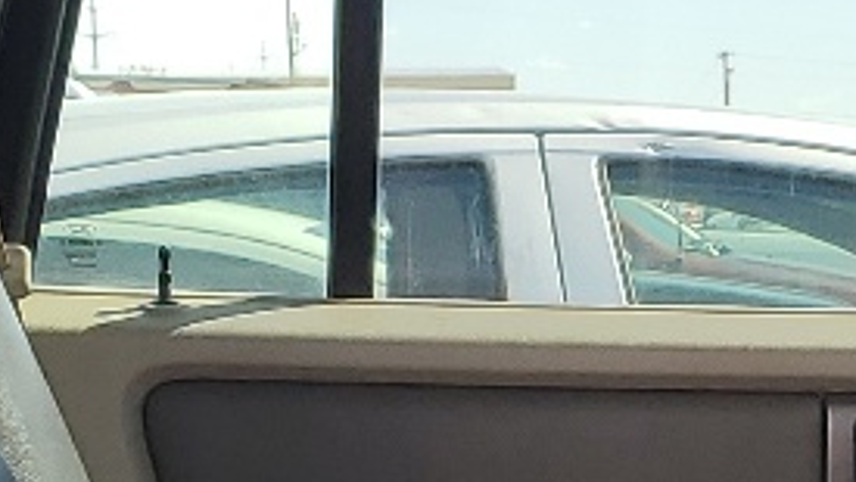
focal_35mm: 165
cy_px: 830
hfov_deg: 12.8
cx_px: 934
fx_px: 3747
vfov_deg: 7.2
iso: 50
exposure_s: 1/256
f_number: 1.5
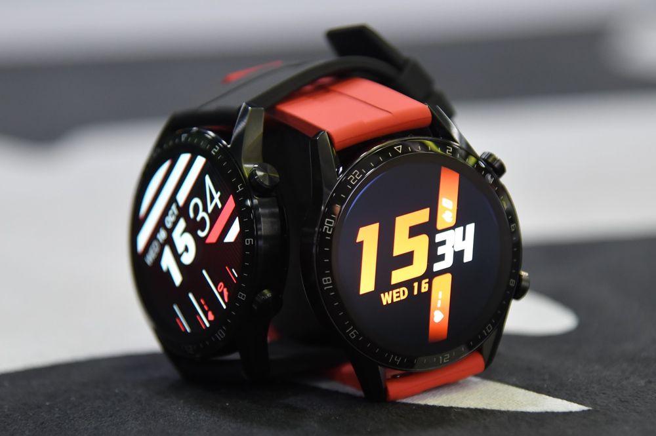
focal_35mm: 180
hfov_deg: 11.4
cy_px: 218
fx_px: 3277
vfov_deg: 7.6
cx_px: 328
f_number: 4.5
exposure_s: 1/80
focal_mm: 120
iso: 1250
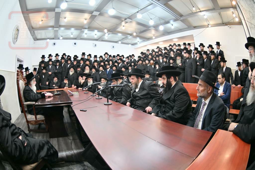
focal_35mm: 15
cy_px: 85
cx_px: 128
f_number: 2.8
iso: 400
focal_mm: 10.5
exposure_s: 1/160
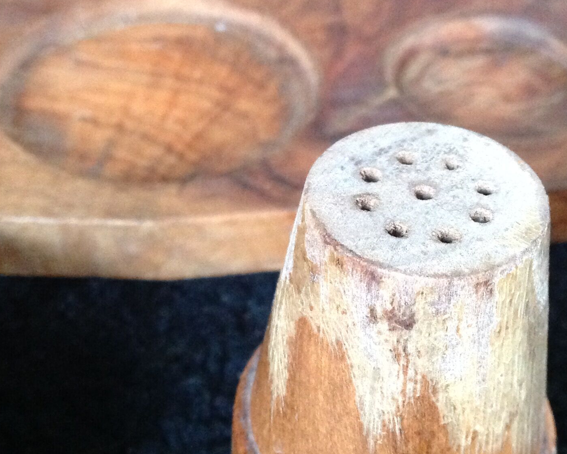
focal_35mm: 63
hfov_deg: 30.0
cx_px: 292
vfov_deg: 24.2
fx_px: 1057
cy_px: 206
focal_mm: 4.28
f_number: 2.4
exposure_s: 1/15
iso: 500
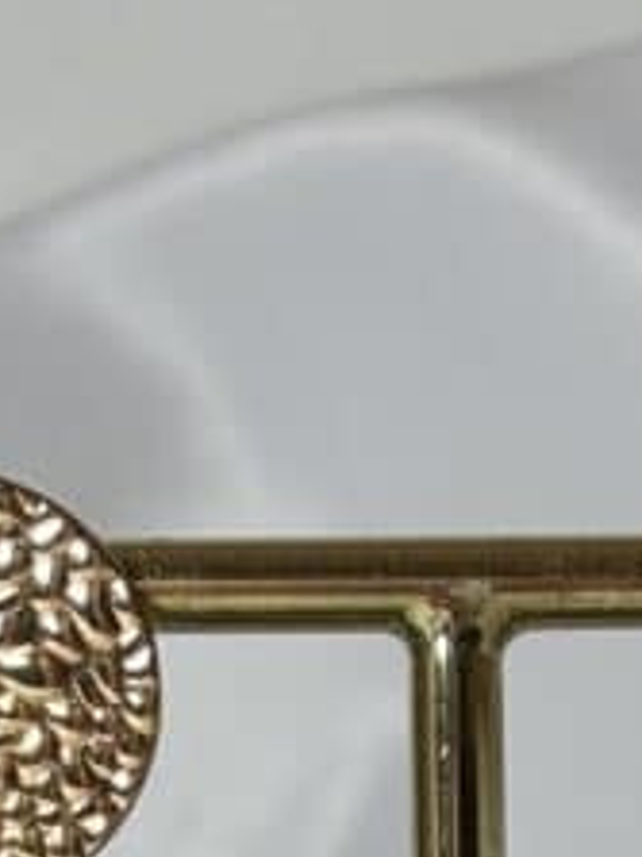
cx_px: 511
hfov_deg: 6.2
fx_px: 5916
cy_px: 1595
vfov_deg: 8.0
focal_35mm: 239
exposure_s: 1/100
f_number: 1.6
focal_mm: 5.96
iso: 25
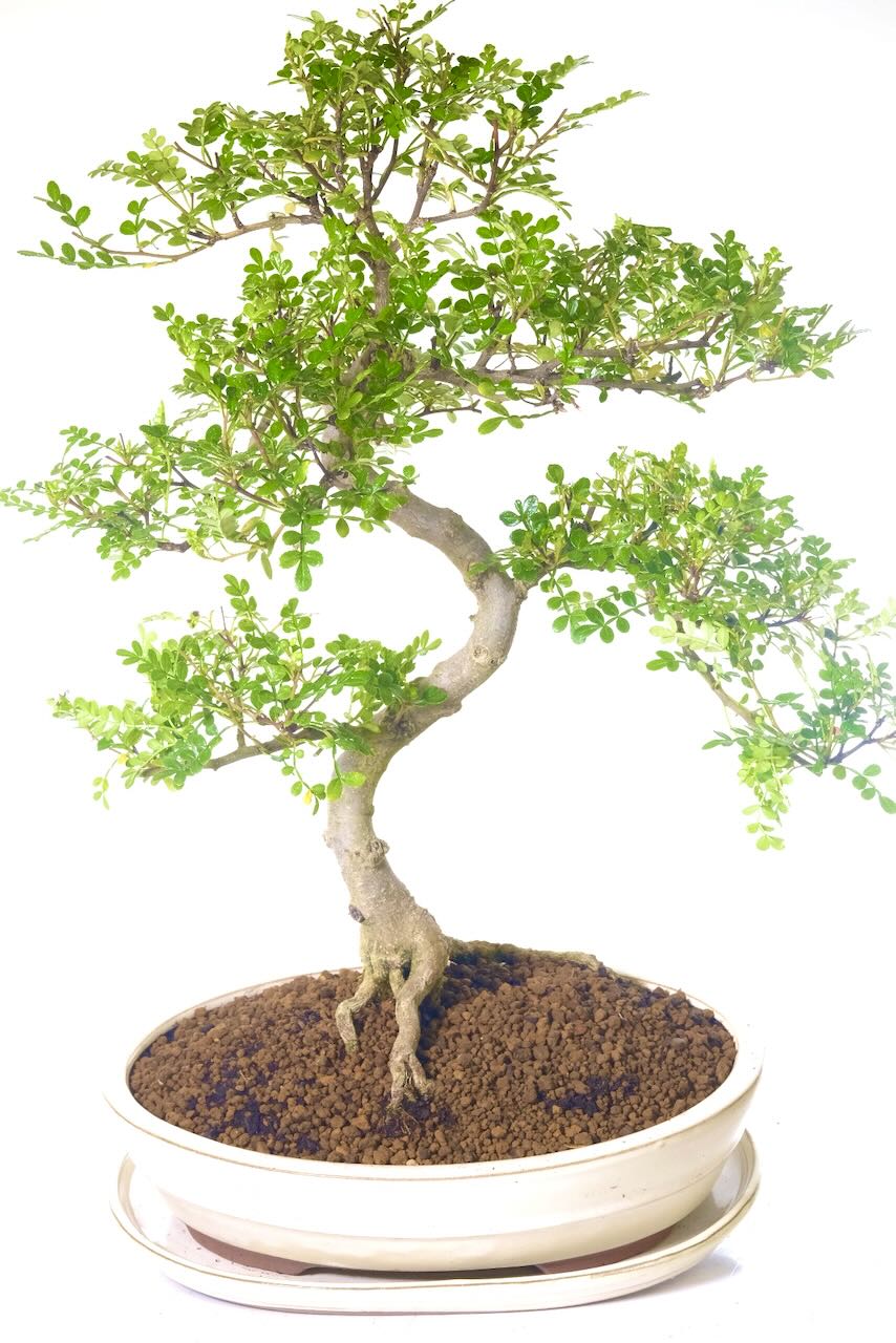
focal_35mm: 83
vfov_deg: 24.5
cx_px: 448
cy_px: 672
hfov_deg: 16.5
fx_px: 3097
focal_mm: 55
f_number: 13
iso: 2000
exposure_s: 1/15
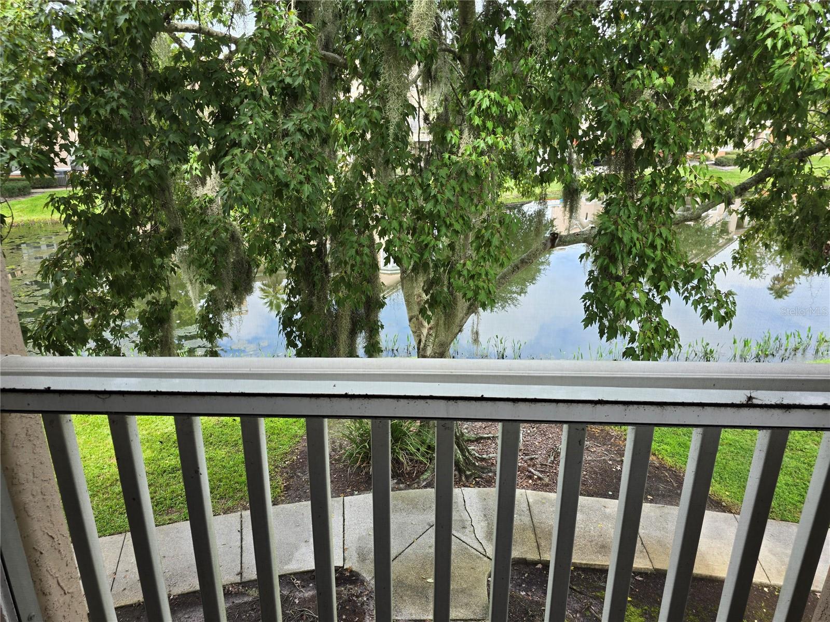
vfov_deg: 58.9
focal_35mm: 23
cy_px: 311
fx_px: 551
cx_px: 415
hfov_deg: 73.9
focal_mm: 6.3
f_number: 1.7
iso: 25
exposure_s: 1/180
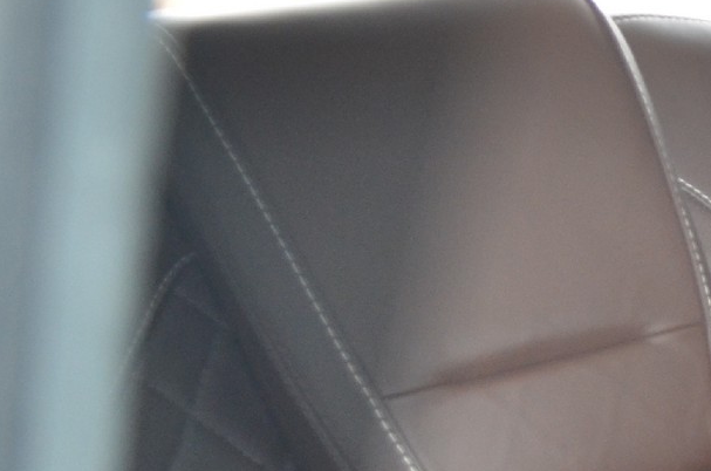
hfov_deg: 16.3
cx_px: 1293
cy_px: 676
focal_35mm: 105
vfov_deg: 12.4
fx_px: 2071
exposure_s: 1/60
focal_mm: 17
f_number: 2.8
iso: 800
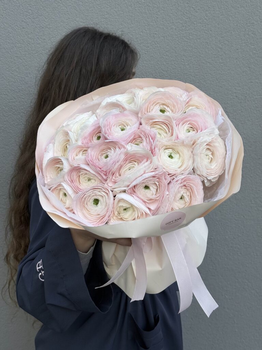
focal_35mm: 48
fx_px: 484
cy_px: 175
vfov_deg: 39.7
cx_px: 131
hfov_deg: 30.3
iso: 80
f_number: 1.8
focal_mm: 6.8
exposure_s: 1/1000
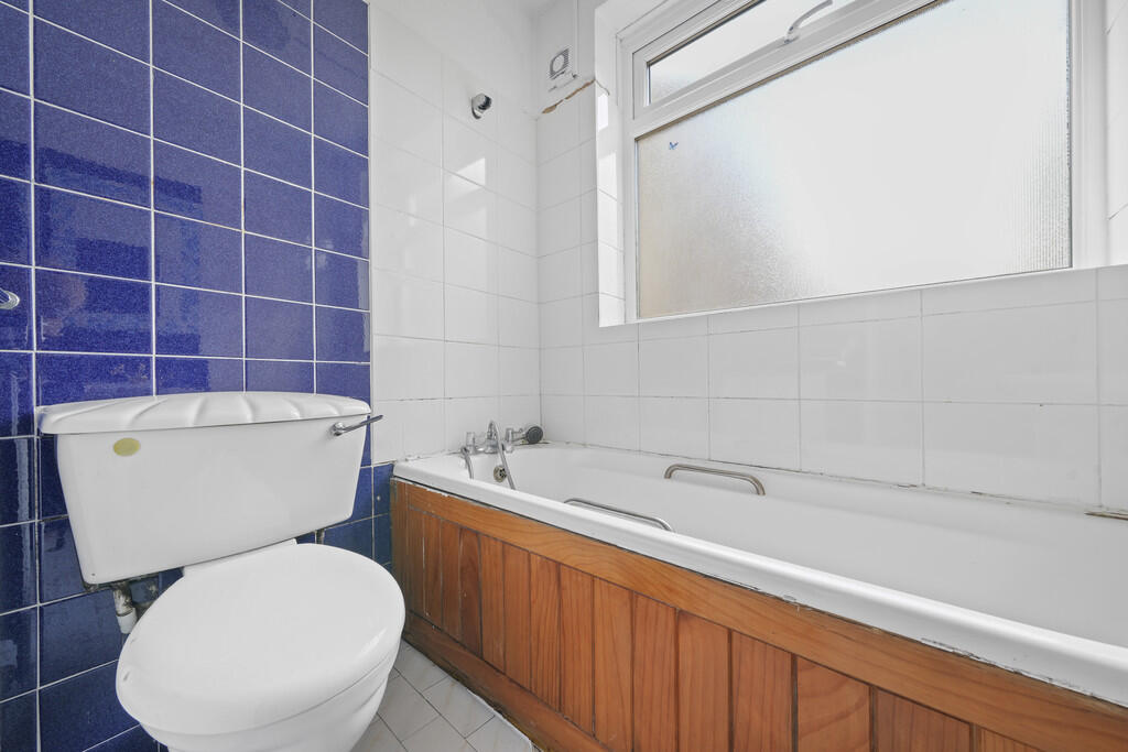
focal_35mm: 12
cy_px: 376
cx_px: 564
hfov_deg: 112.6
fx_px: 376
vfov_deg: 90.0
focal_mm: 12
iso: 100
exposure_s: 1/1.25
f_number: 9
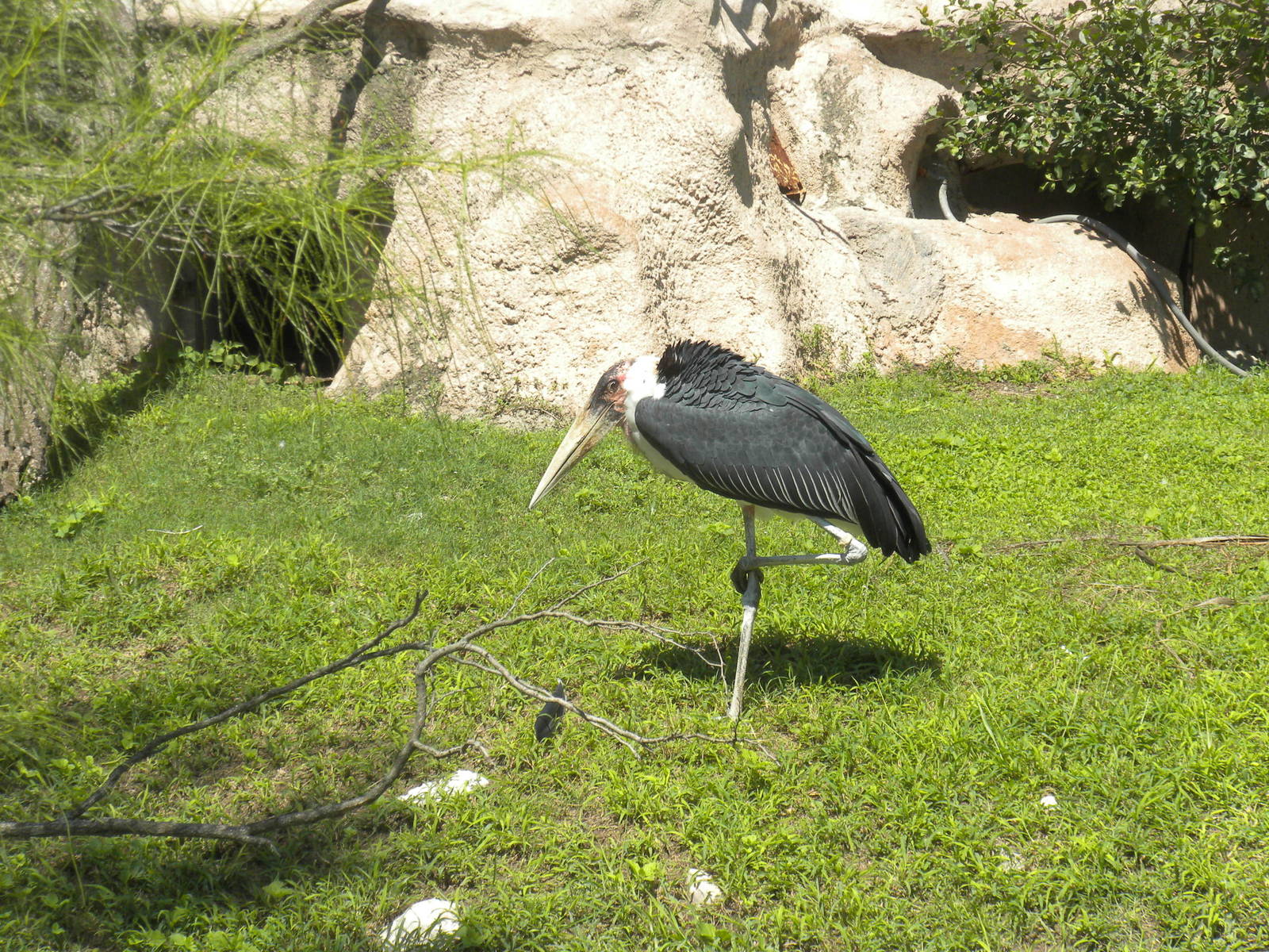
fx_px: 4362
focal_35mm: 119
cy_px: 476
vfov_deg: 12.5
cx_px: 634
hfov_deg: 16.6
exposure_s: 1/471
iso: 90
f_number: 5.1
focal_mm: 21
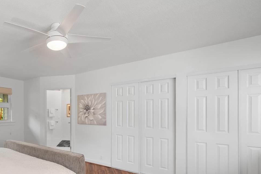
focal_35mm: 20
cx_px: 51
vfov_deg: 60.5
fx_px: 145
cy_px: 115
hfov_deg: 74.8
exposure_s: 1/1.25
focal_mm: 12
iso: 125
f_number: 9
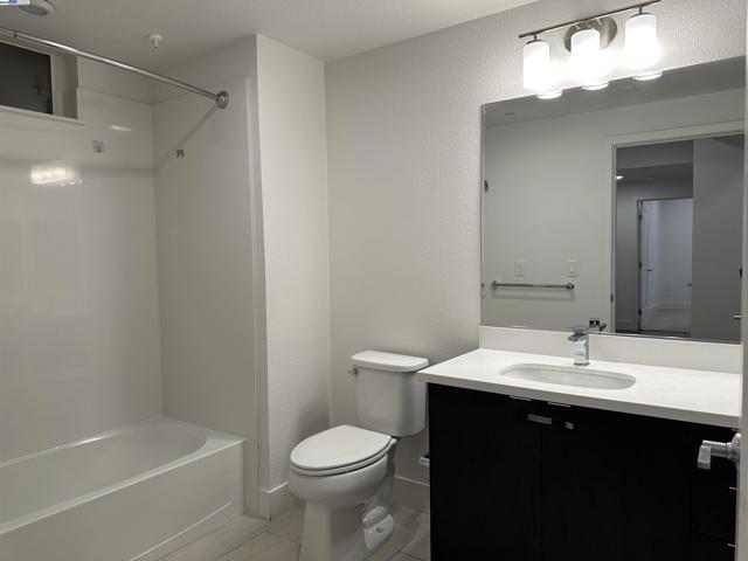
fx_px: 519
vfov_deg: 56.8
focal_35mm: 24
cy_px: 280
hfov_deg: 71.6
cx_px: 374
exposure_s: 1/120
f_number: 1.78
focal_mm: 6.86
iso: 80
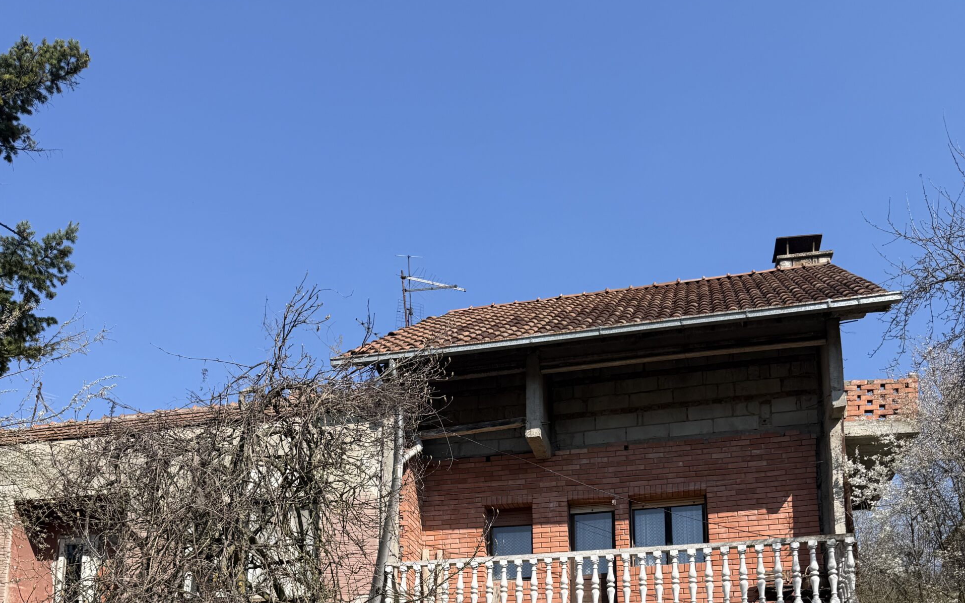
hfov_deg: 56.7
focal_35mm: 34
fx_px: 894
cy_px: 638
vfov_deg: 33.3
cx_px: 482
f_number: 1.78
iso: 80
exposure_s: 1/3425
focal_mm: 6.76
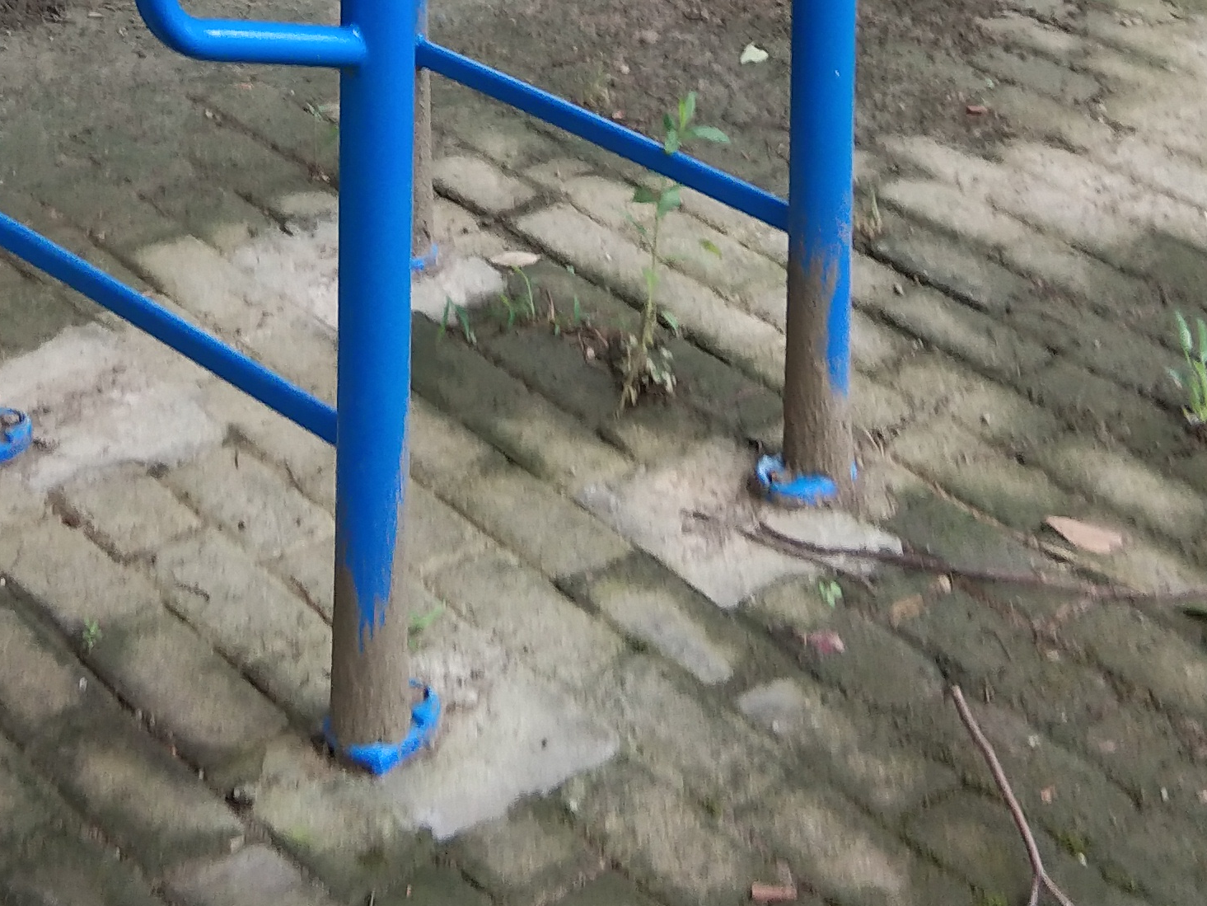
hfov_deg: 22.2
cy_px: -350
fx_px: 3069
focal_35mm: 88
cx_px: 458
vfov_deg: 15.7
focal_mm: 3.69
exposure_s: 1/100
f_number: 2.2
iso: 100
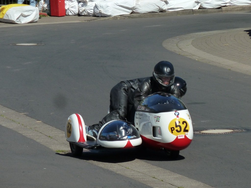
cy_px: 94
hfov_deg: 5.3
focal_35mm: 376
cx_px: 126
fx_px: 2726
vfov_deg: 4.0
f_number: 5.6
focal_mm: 49.2
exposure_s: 1/500
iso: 125
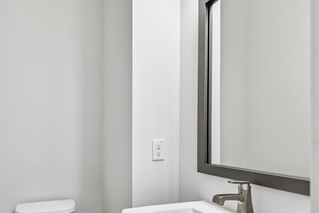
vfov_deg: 56.0
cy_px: 142
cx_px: 104
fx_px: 195
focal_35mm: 22
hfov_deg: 75.8
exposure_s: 1/15
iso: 100
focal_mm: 10
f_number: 7.1
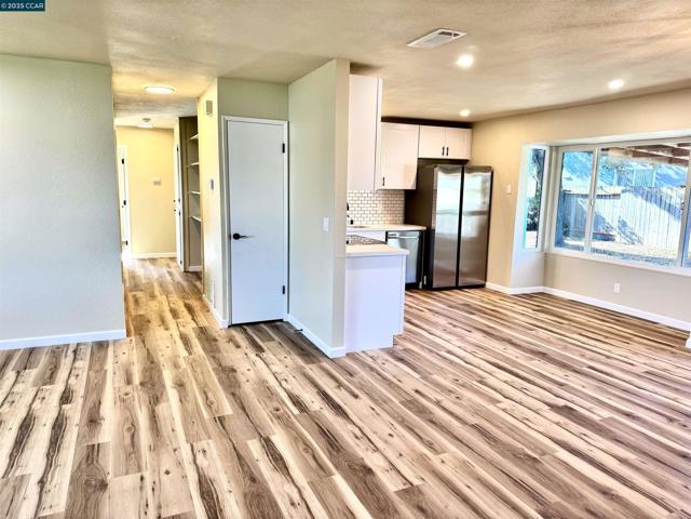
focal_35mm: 24
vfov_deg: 56.8
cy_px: 260
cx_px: 346
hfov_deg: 71.6
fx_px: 479
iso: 125
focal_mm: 6.76
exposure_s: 1/120
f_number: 1.78
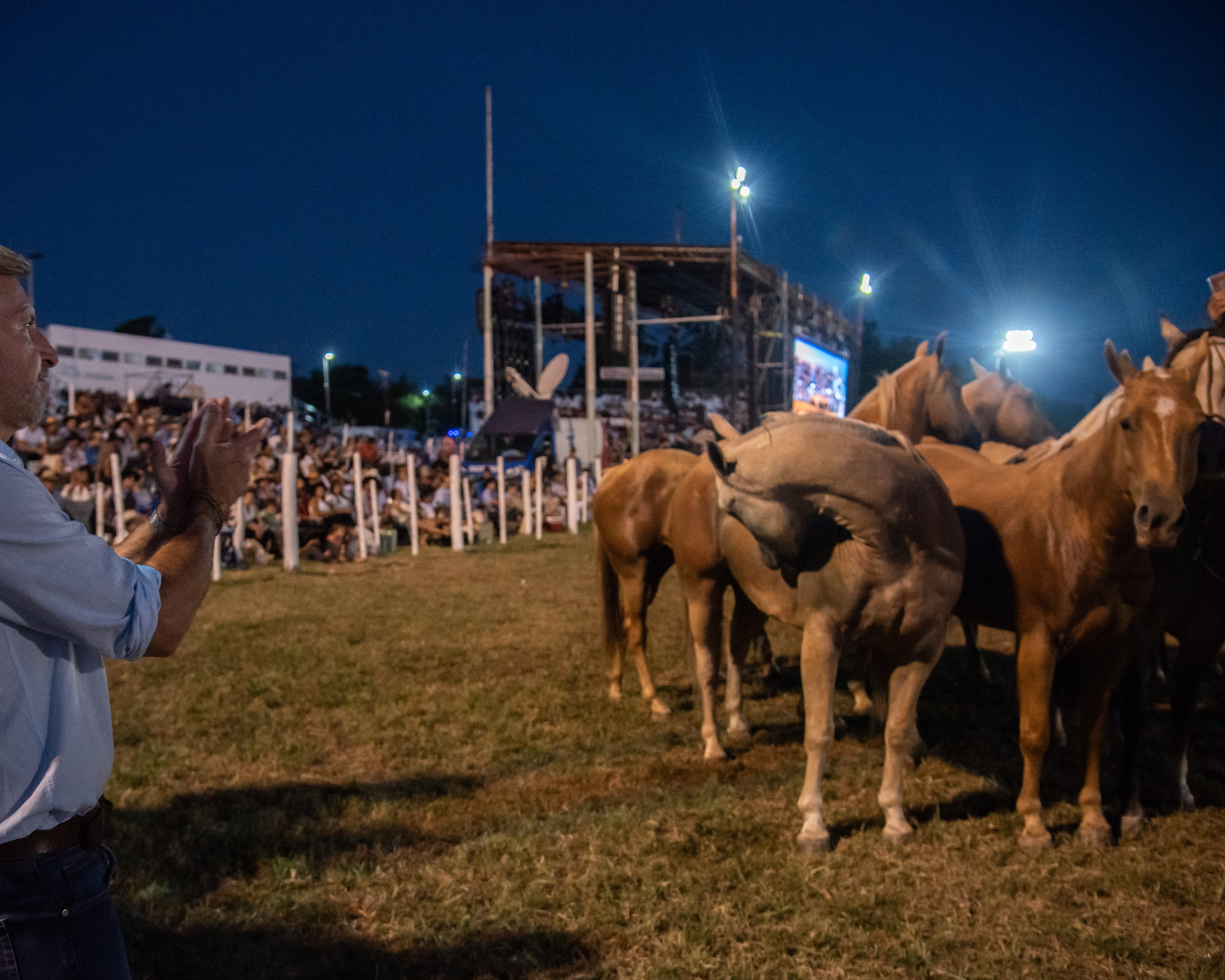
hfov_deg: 58.4
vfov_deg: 48.5
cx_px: 501
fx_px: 1088
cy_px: 530
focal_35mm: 30
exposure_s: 1/250
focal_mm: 24
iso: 1600
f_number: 4
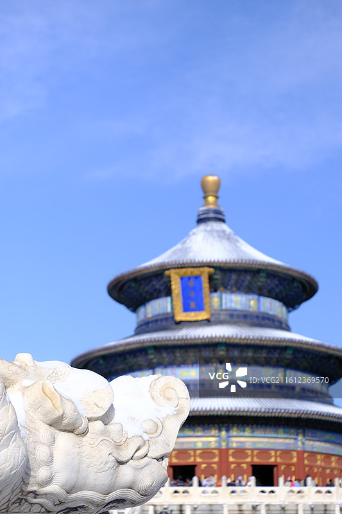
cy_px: 257
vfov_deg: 27.0
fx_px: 1069
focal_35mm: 75
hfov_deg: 18.2
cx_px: 171
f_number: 4.5
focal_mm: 50
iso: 400
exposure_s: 1/2500
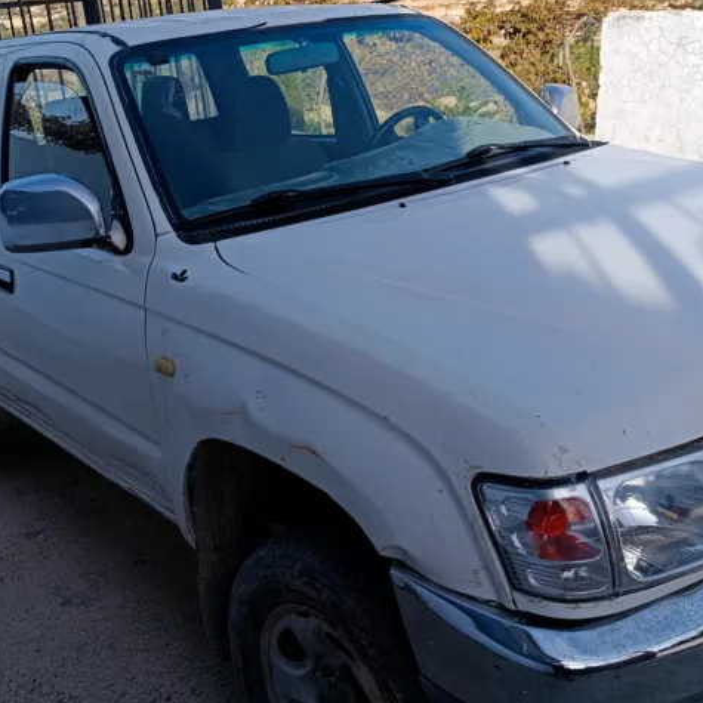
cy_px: 312
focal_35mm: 41
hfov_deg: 40.9
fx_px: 942
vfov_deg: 40.9
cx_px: 324
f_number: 1.6
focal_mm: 6.14
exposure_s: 1/613
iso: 50
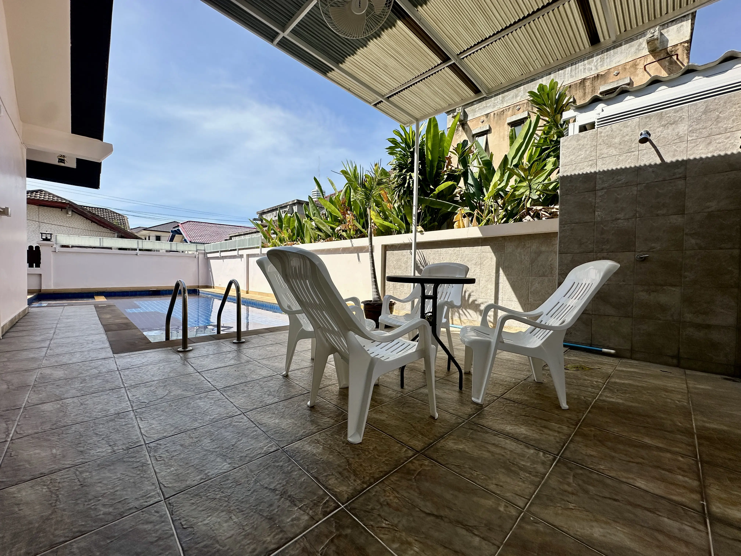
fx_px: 300
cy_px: 278
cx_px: 370
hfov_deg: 102.1
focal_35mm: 14
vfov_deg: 85.7
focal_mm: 2.22
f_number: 2.2
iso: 50
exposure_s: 1/2353
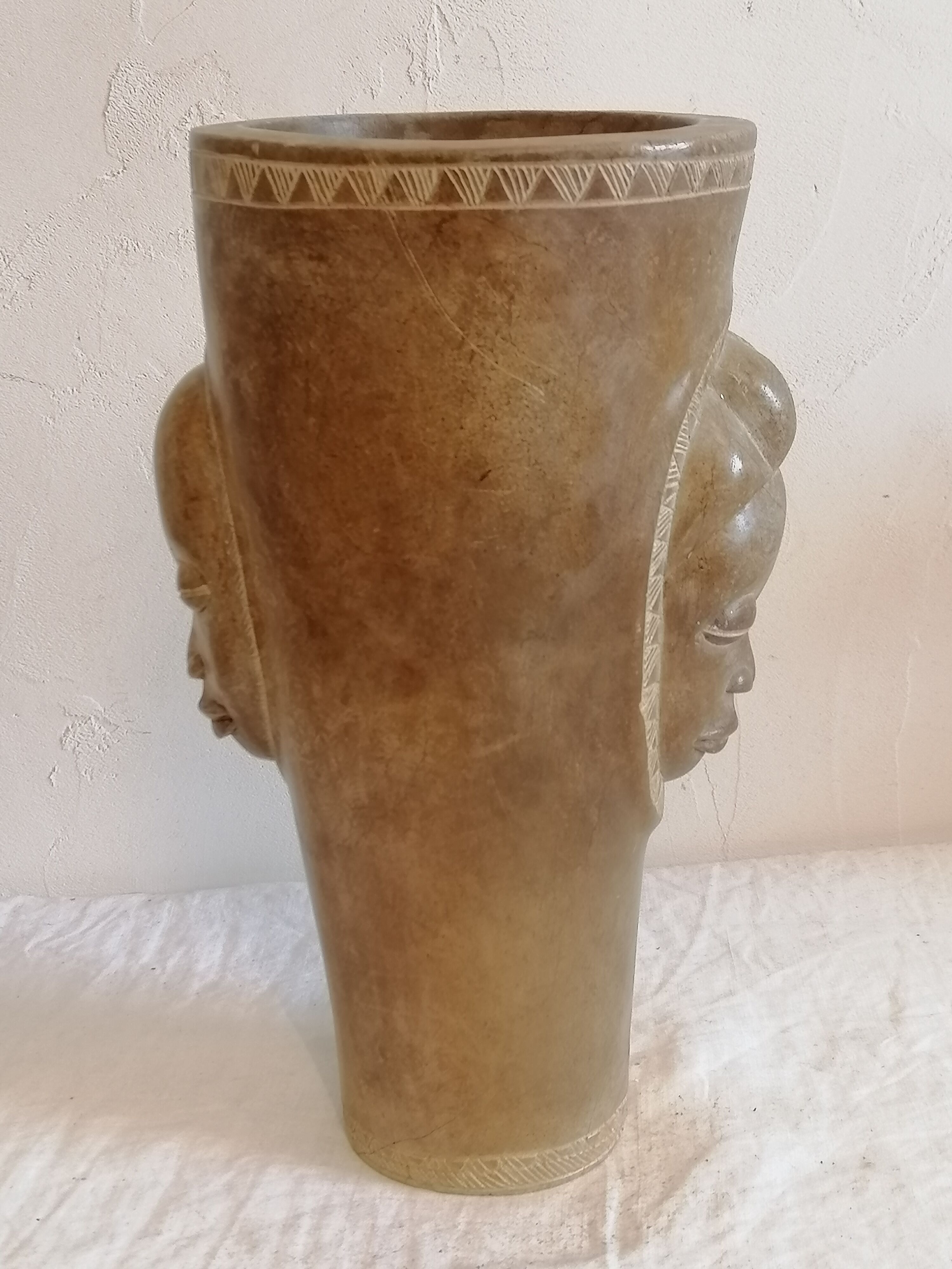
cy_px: 634
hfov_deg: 27.5
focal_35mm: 53
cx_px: 476
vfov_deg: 36.2
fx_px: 1943
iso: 125
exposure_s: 1/33.3
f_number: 1.8
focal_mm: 5.4
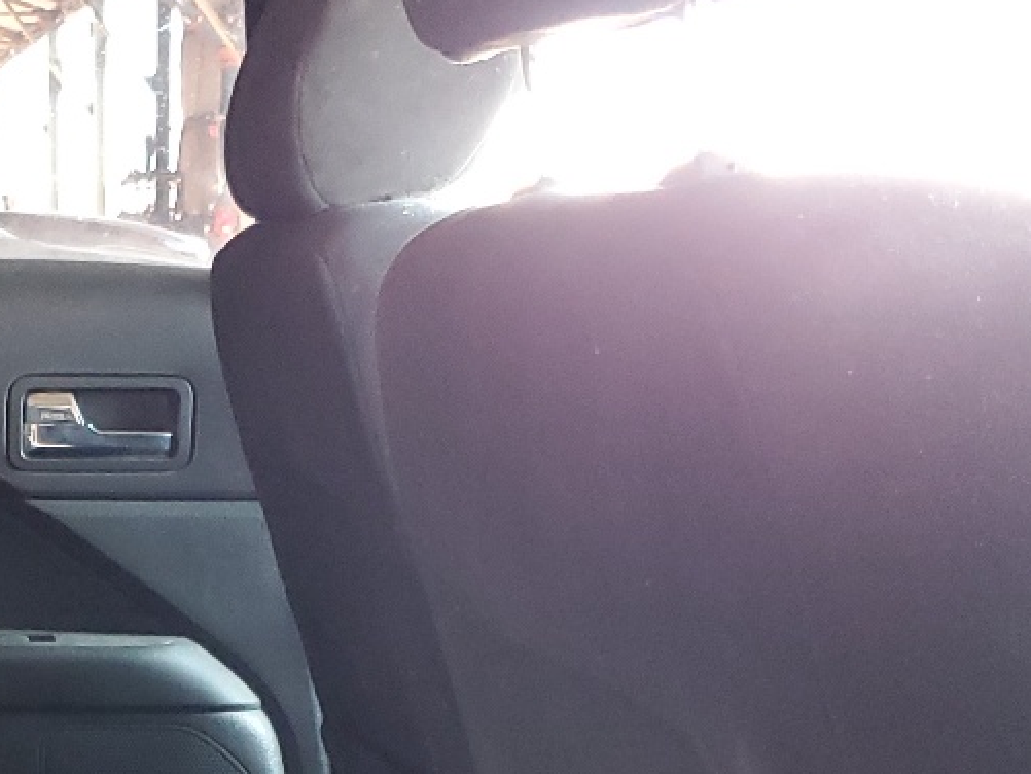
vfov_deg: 17.0
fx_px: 2473
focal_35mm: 83
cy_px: 914
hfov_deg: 22.0
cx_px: -158
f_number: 1.5
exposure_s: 1/60.2
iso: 318
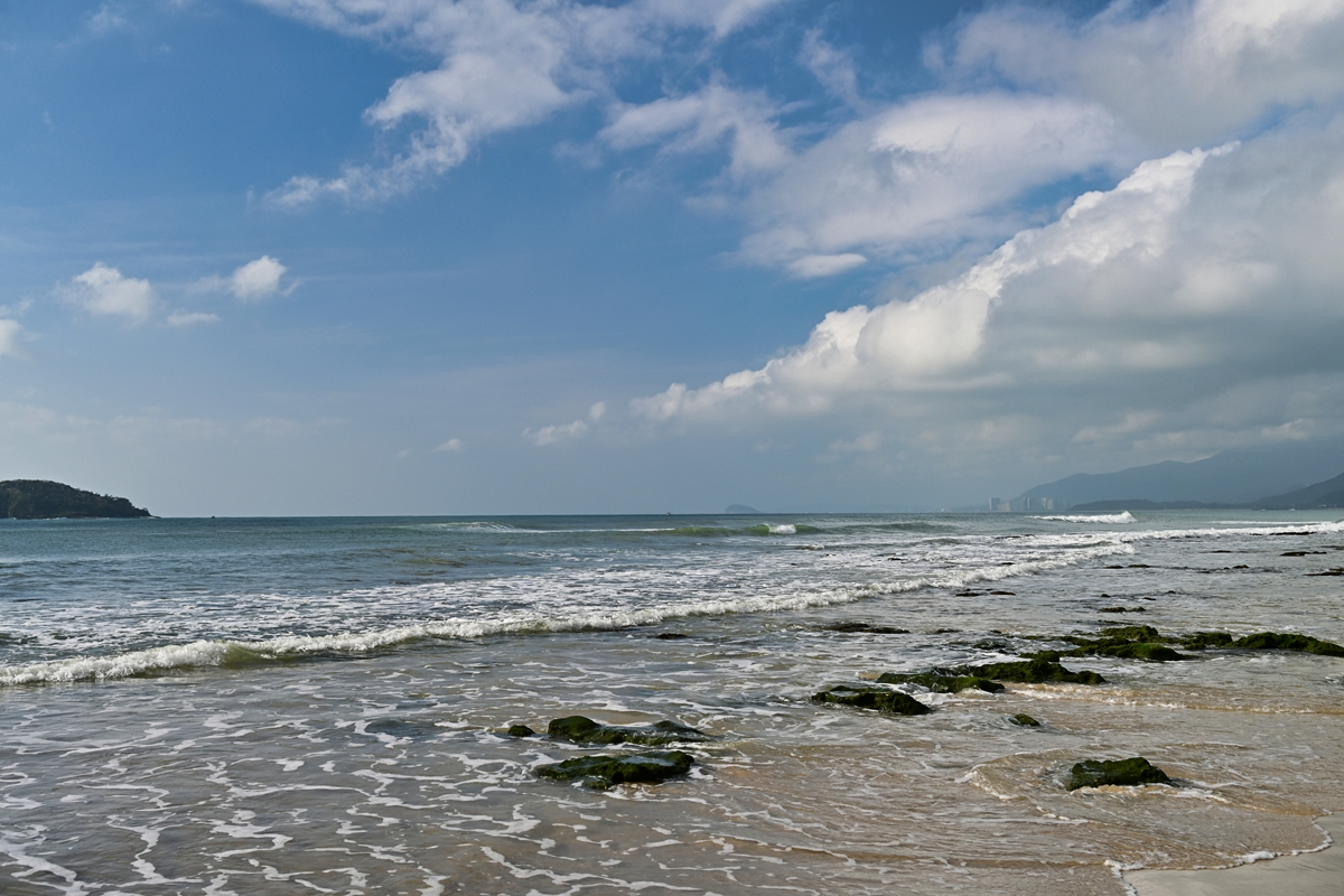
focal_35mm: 35
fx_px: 1307
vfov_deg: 37.9
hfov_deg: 54.4
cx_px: 672
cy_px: 448
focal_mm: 35
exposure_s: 1/250
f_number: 9
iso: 100
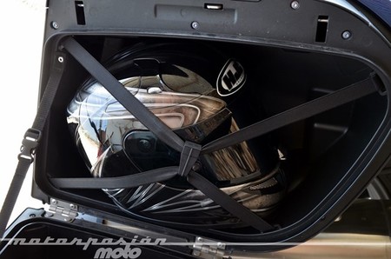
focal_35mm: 45
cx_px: 196
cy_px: 130
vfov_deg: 29.7
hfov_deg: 43.7
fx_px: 488
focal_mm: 30
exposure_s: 1/20
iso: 100
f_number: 4.2
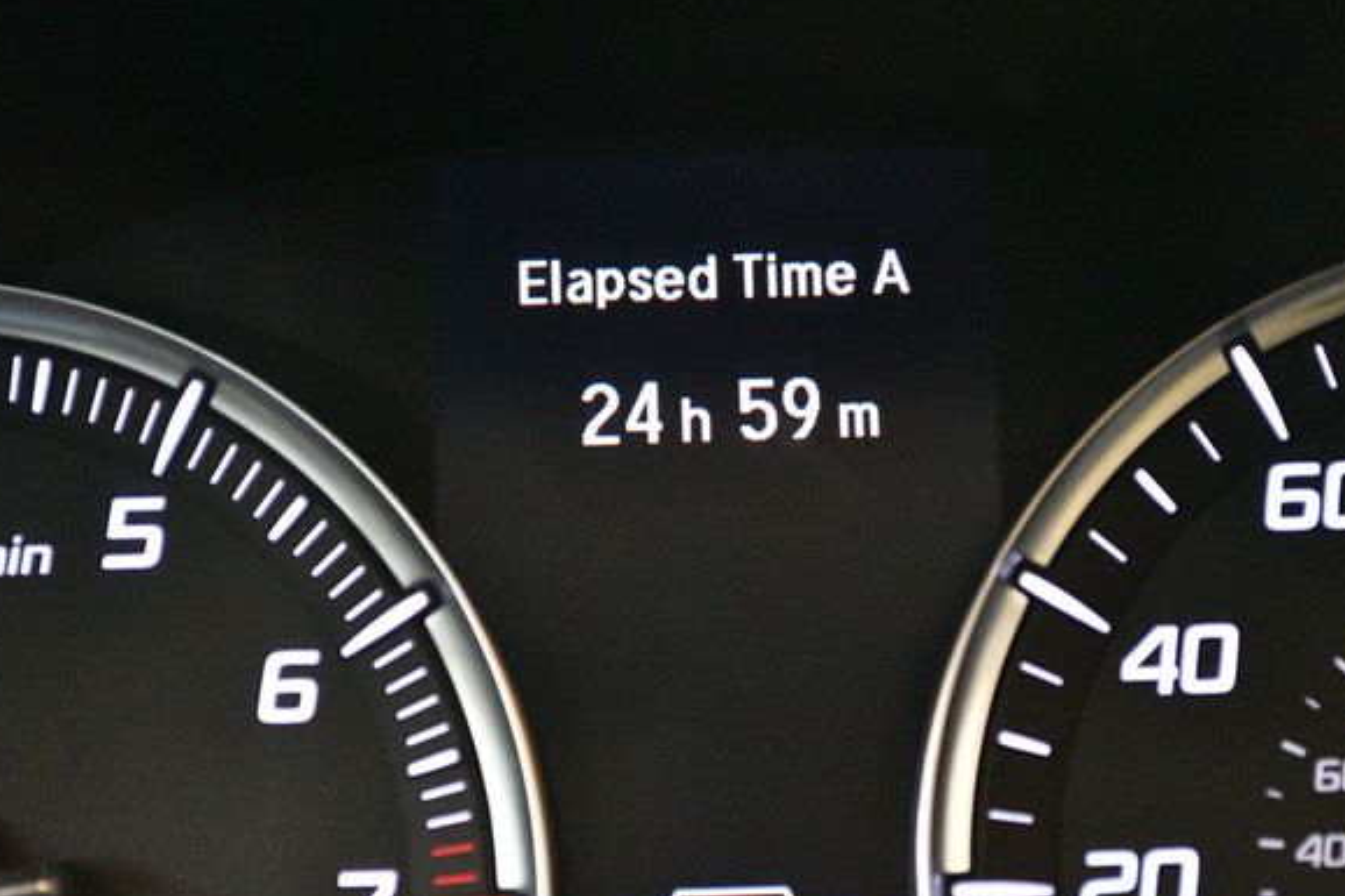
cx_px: 710
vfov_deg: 16.4
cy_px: 458
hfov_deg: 24.5
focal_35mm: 83
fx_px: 3100
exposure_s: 1/60
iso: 12800
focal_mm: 50
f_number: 5.6
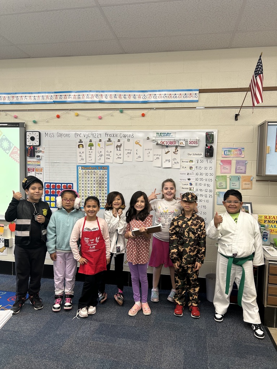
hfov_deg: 53.1
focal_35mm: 26
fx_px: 277
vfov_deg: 67.3
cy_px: 184
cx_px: 138
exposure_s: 1/60
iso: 80
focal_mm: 5.7
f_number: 1.5
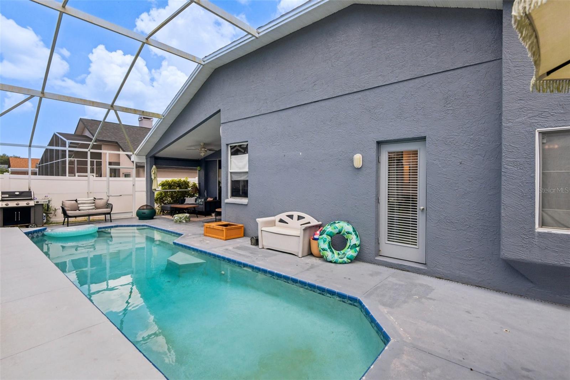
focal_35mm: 16
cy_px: 190
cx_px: 285
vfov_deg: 73.7
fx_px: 253
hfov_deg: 96.7
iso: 400
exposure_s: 1/800
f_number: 8
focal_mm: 16
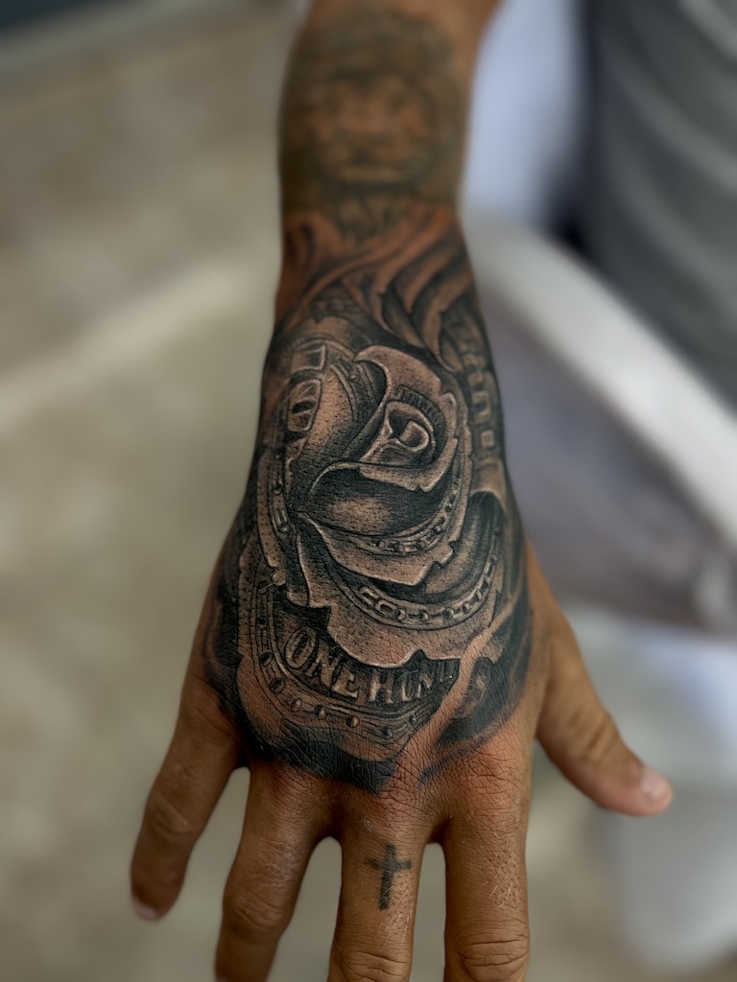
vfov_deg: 67.3
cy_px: 491
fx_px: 738
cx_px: 368
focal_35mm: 26
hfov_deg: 53.1
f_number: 1.5
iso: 100
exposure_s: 1/100
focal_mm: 5.7
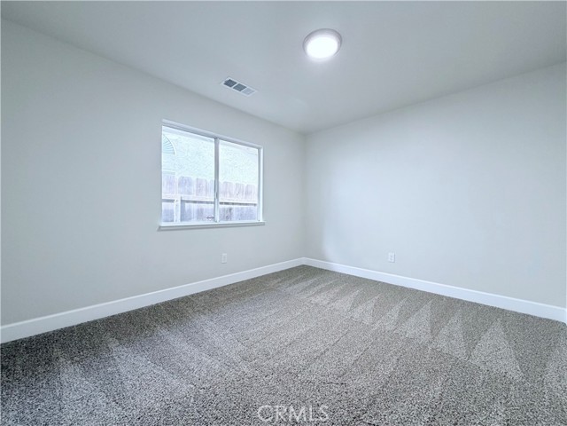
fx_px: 229
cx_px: 284
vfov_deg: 85.7
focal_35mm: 14
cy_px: 213
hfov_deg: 102.1
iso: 250
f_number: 2.2
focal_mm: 2.22
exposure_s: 1/120
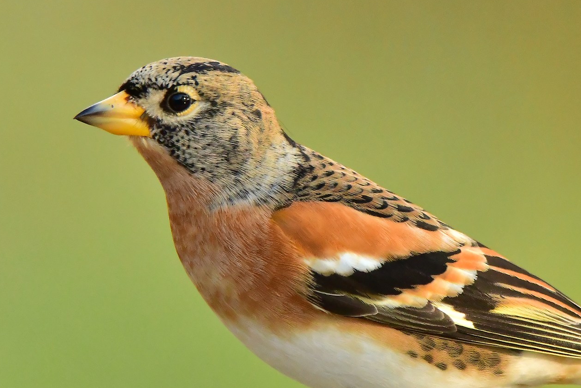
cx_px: 384
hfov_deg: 1.4
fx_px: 23031
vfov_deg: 1.0
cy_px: 239
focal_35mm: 1427
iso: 800
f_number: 8
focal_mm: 500
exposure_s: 1/1600
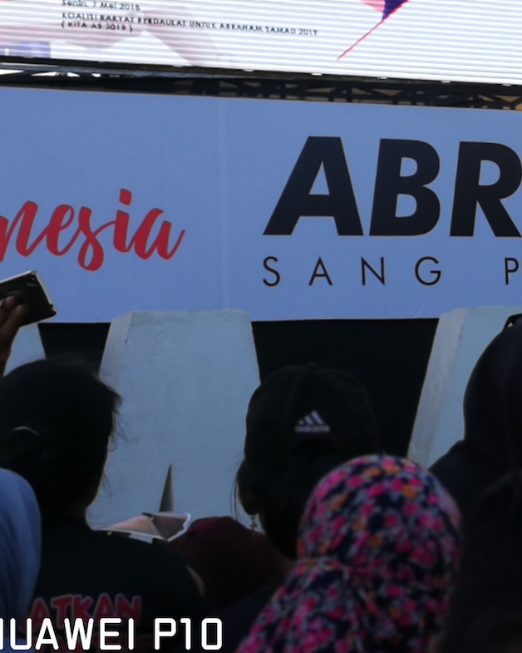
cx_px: 608
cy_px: 99
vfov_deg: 19.5
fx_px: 1873
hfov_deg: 15.4
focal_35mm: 97
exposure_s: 1/377
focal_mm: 3.95
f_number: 4
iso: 50
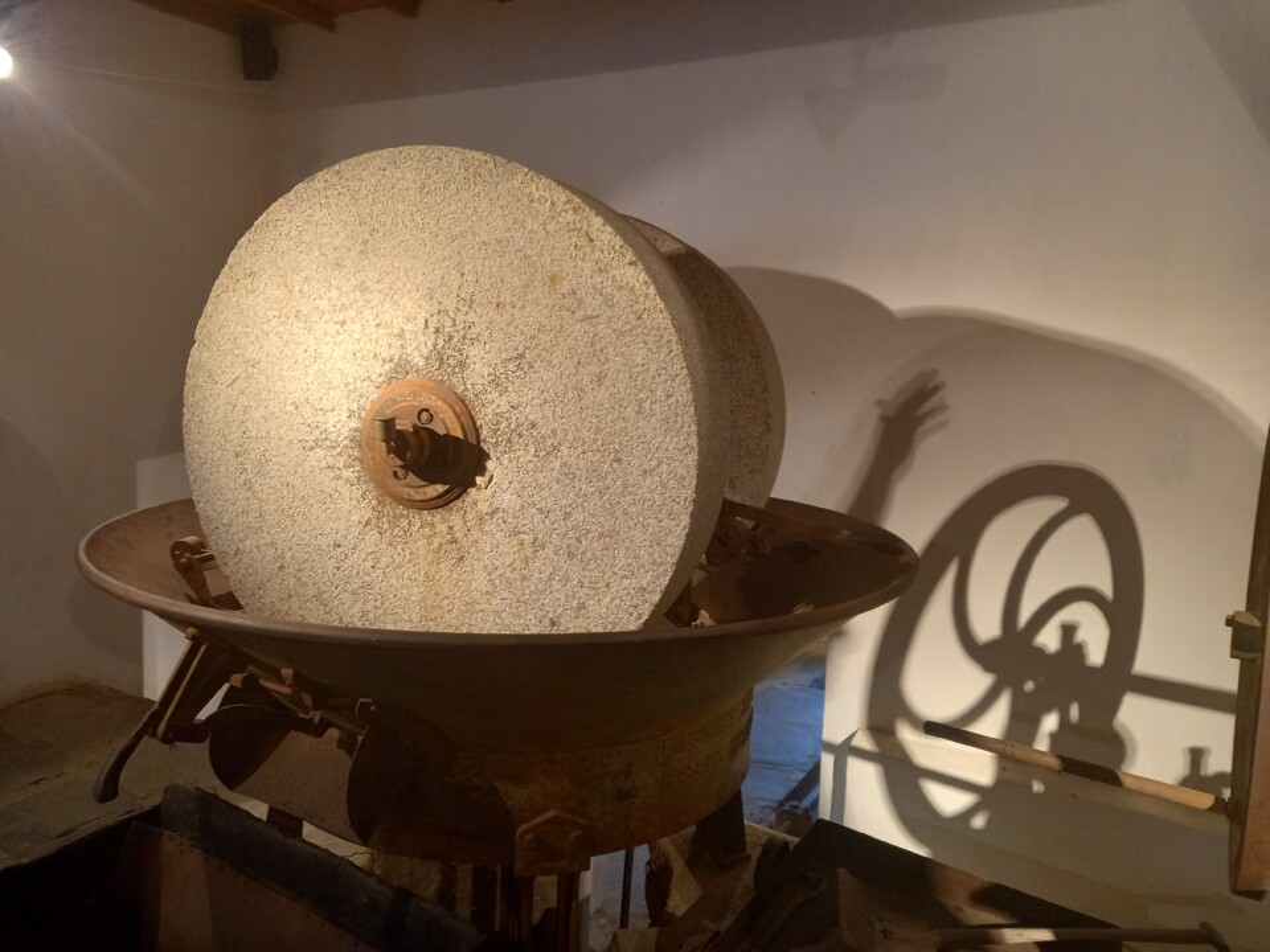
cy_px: 476
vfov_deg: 54.9
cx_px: 635
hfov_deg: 69.4
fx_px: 917
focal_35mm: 25
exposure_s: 1/33
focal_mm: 4.6
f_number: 2
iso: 200
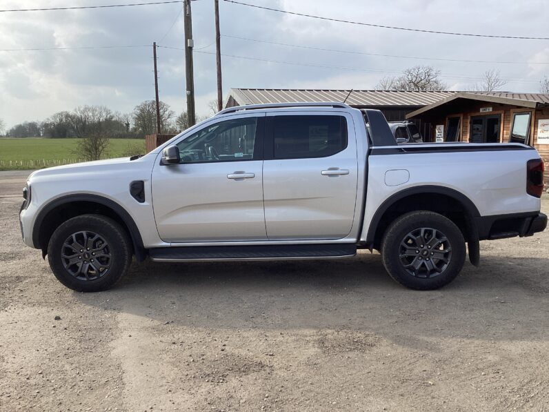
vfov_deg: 45.4
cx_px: 274
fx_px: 492
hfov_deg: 58.4
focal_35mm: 31
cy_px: 206
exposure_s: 1/1018
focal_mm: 3.3
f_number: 2.4
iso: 25
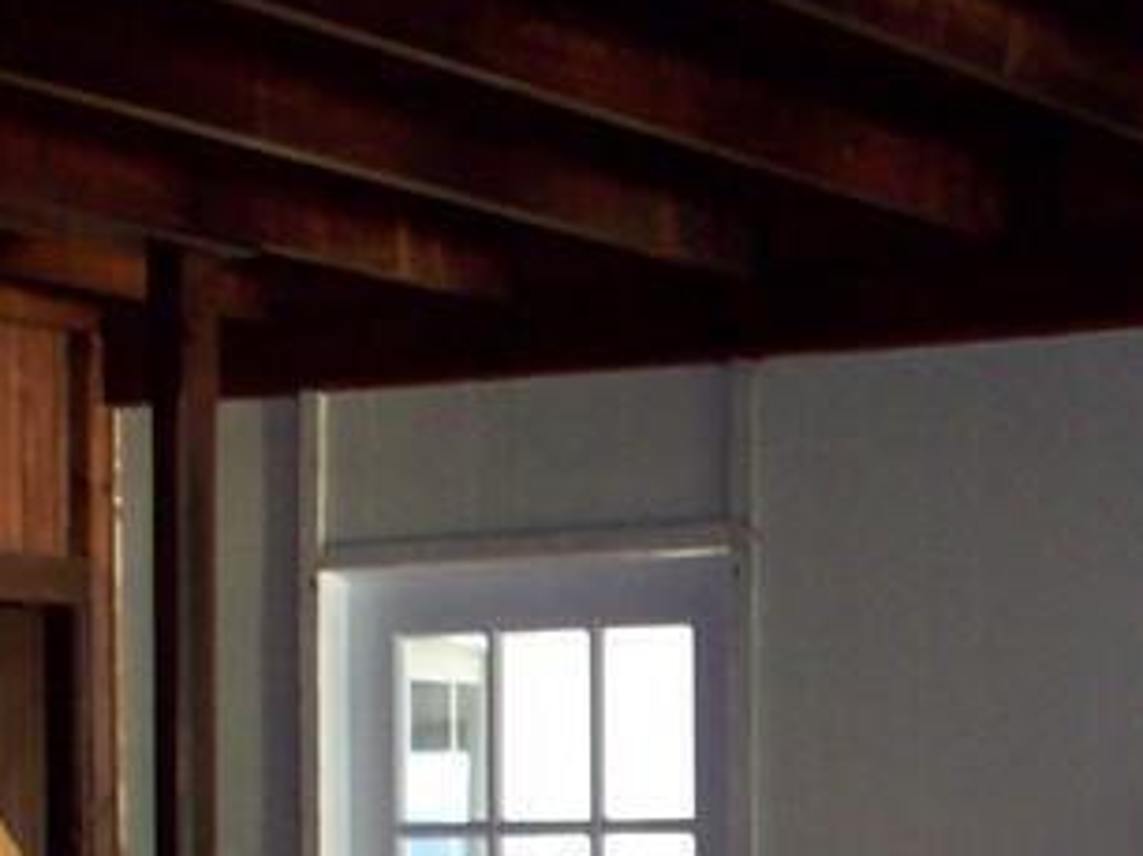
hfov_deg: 15.4
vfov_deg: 11.6
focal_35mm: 124
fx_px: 4091
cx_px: 1307
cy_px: 1155
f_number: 2.8
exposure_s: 1/45
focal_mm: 6.2
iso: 160
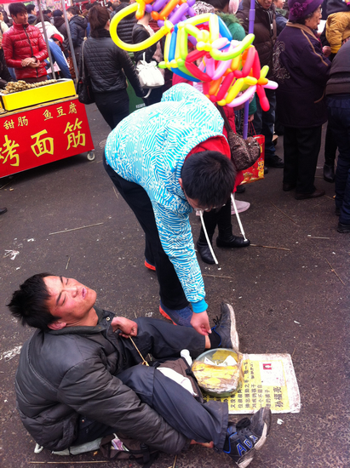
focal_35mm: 35
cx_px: 175
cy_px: 234
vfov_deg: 52.7
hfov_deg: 40.6
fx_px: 473
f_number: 2.8
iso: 80
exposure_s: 1/120
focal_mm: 3.85
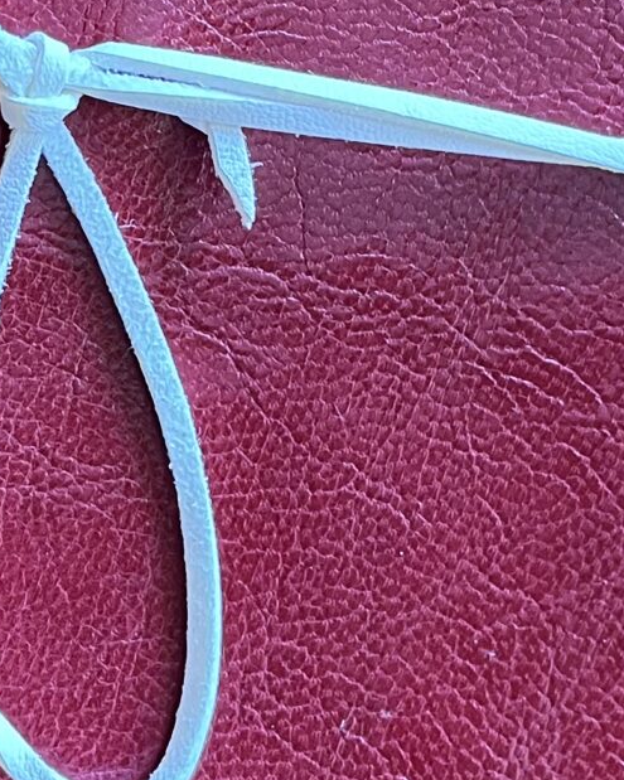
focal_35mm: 105
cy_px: -96
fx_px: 2425
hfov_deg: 14.4
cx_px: 1
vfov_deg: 17.6
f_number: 1.6
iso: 200
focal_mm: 5.1
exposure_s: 1/60
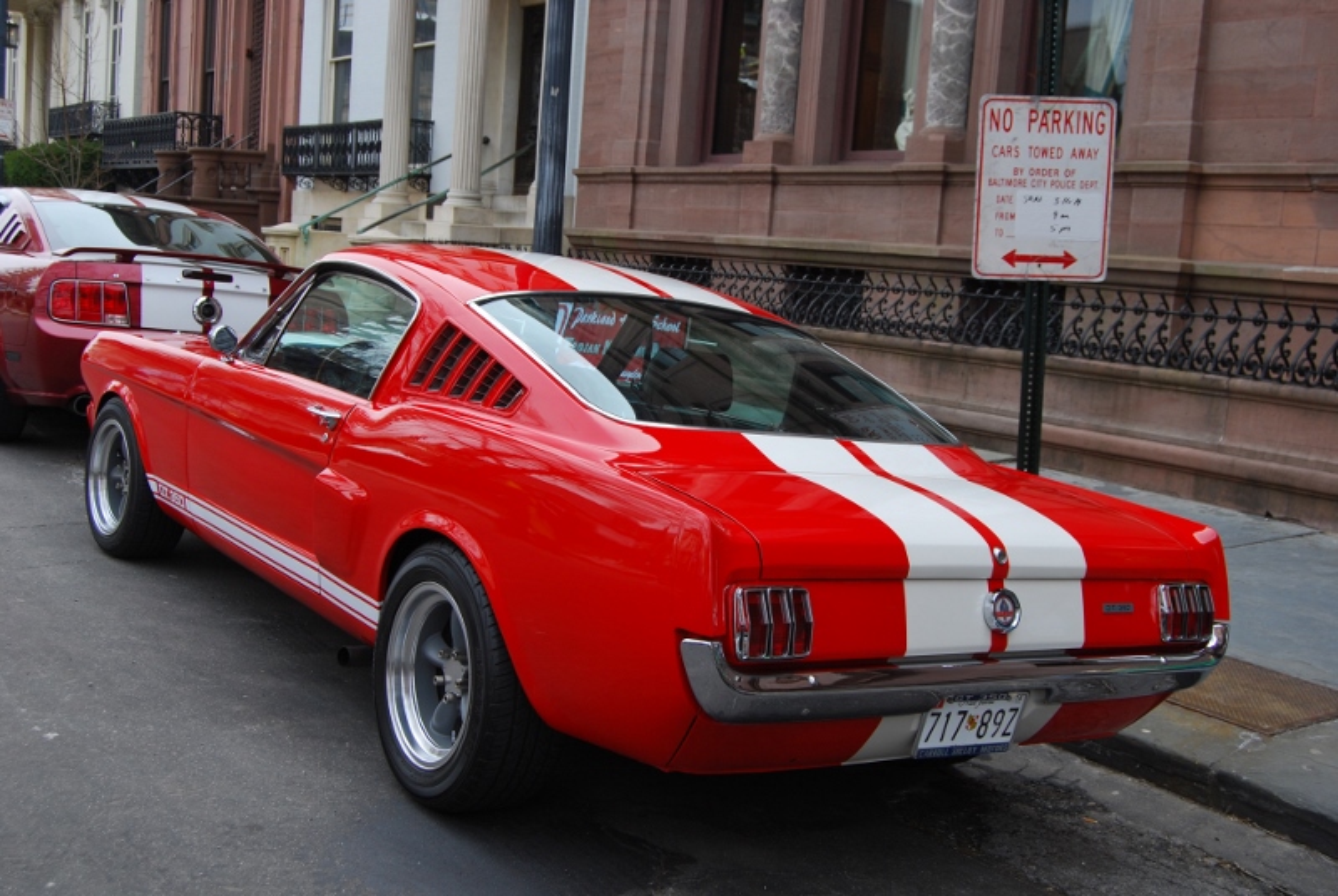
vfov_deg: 32.0
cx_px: 669
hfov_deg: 46.3
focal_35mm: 42
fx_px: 1563
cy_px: 448
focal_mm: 28
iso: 200
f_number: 7.1
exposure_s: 1/200
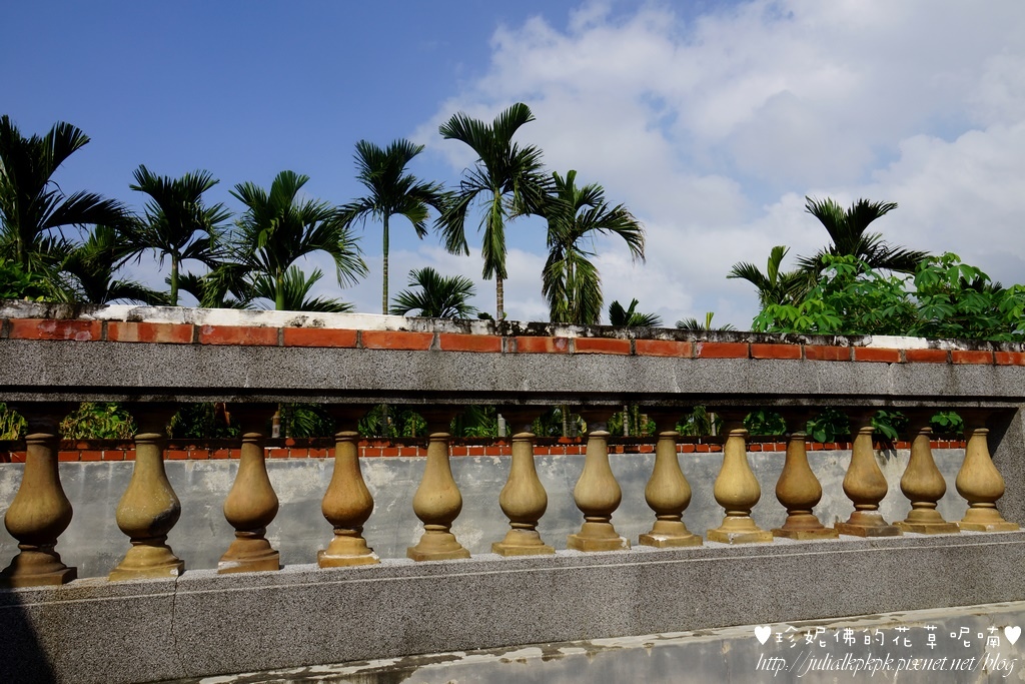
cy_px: 342
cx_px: 512
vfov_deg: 50.4
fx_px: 726
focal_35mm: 26
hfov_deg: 70.4
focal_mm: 17
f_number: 13
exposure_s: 1/160
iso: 100
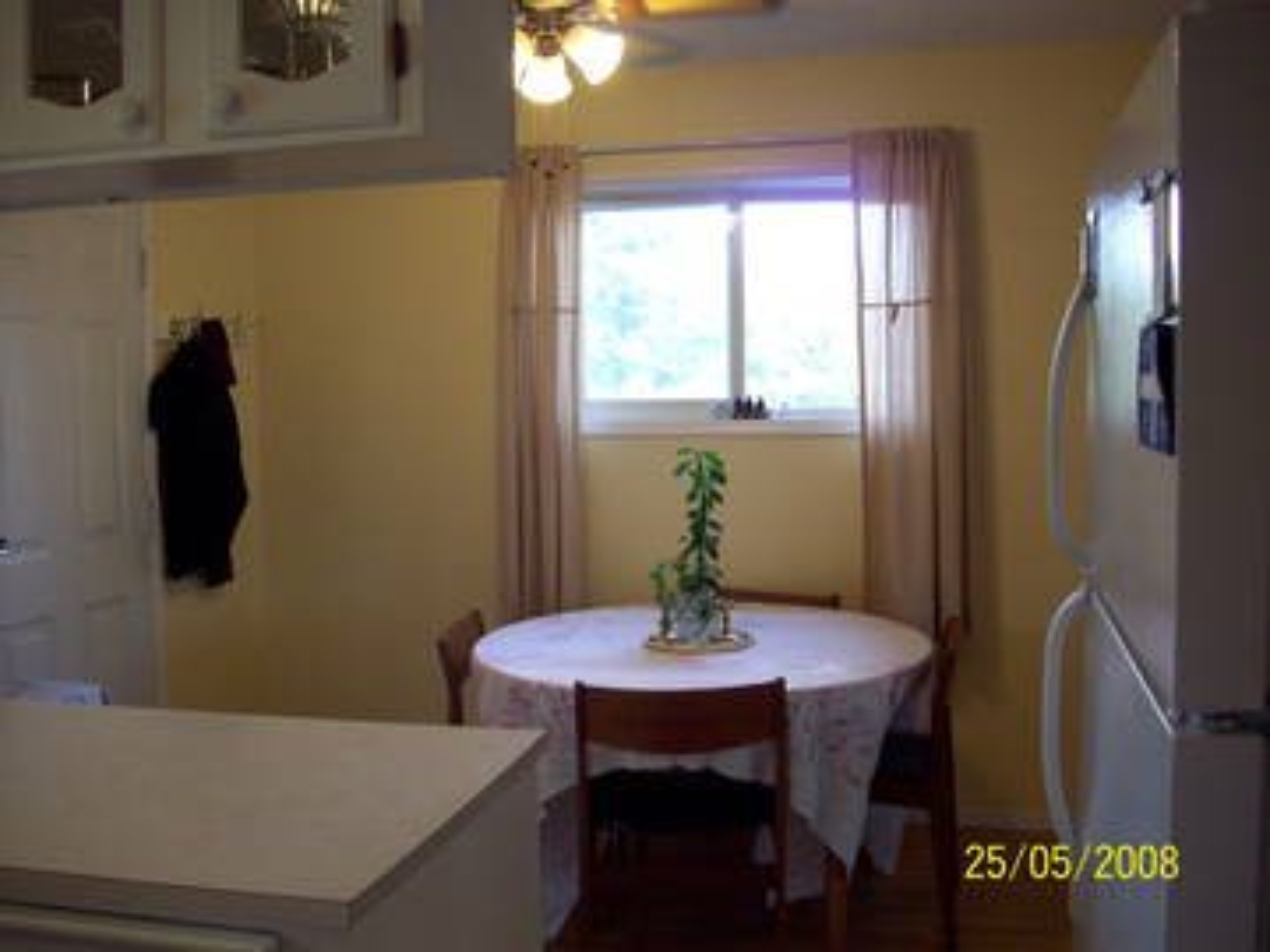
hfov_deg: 50.1
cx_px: 635
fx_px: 1357
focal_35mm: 37
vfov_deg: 38.7
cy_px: 476
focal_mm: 6.2
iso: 120
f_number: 2.8
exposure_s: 1/45
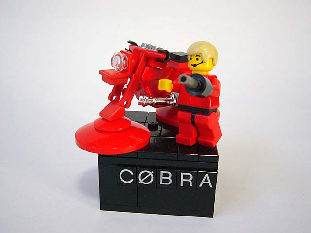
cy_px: 116
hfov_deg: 52.6
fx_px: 314
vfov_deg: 40.7
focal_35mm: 35
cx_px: 156
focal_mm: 5.8
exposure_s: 1/15
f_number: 2.8
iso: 200
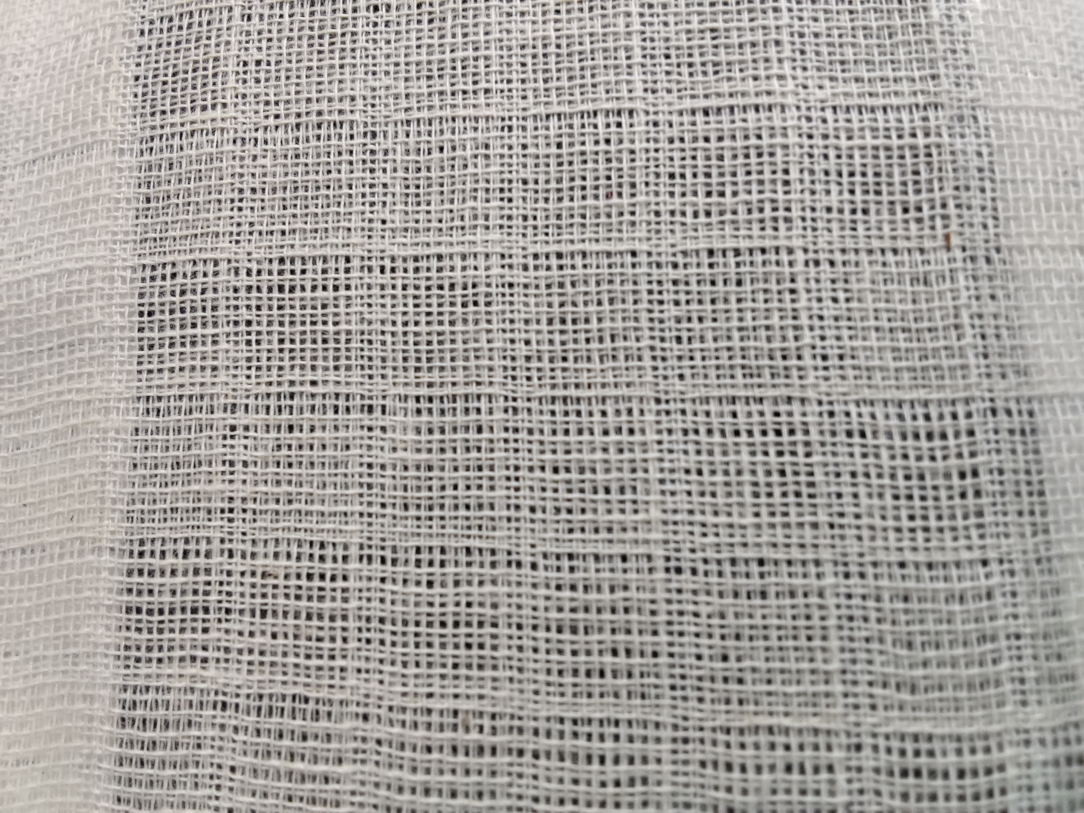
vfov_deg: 53.1
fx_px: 814
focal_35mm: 26
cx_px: 542
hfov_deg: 67.3
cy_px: 406
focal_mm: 2.78
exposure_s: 1/50
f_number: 2
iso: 160
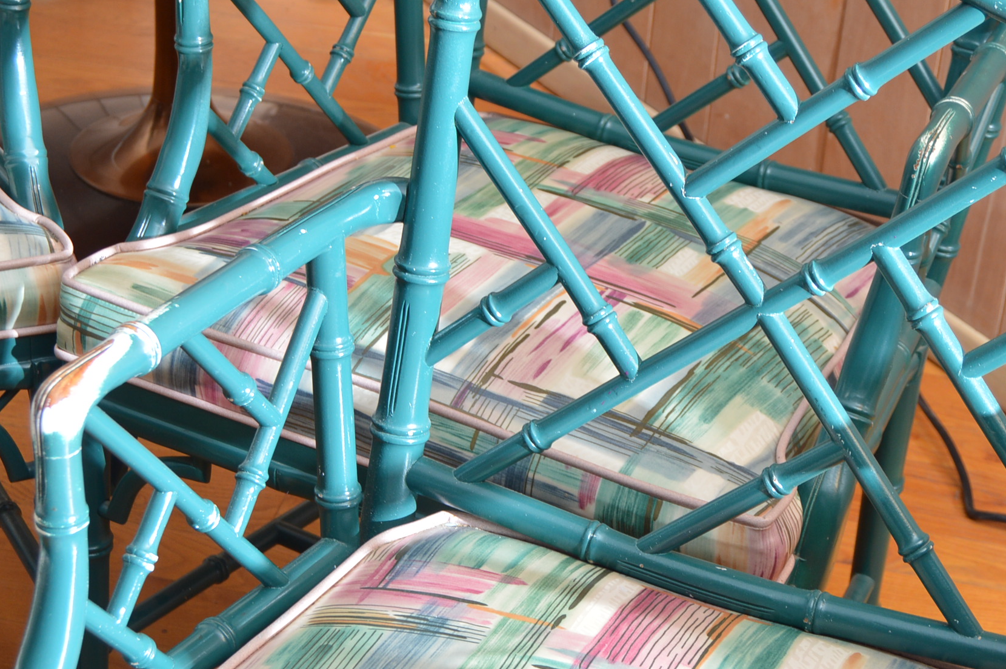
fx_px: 2429
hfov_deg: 23.4
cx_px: 500
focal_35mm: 87
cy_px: 425
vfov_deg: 15.7
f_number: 4.5
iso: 200
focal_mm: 32
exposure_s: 1/160
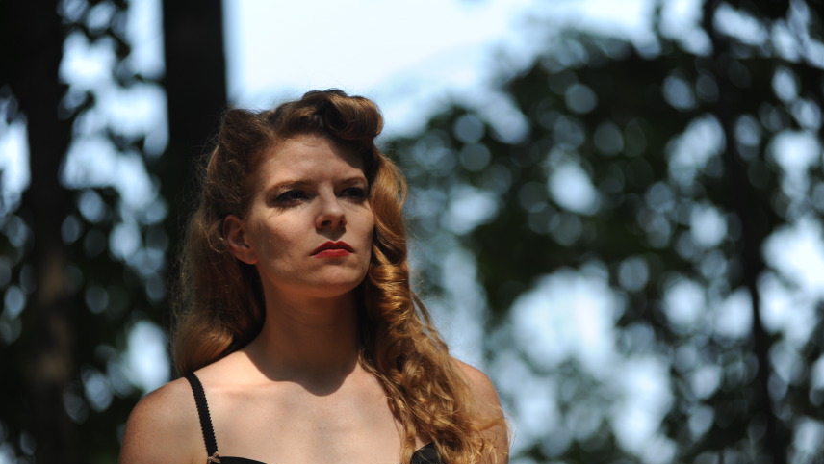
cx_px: 413
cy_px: 268
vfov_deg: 7.5
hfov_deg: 13.2
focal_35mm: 163
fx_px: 3562
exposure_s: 1/1000
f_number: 3.5
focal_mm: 155
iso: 200
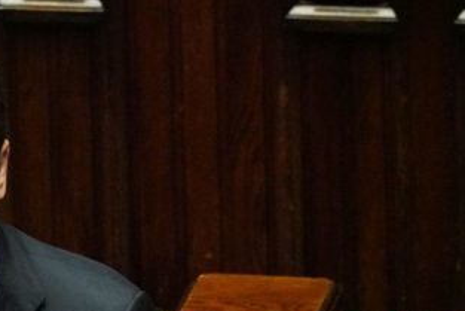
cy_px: 310
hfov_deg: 1.4
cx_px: -92
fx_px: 18995
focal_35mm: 1470
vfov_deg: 0.9
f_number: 5.6
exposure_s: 1/160
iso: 16000
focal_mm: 400
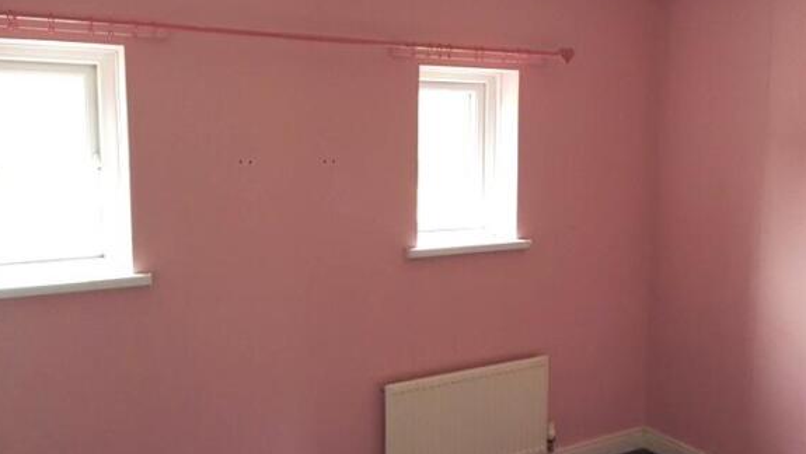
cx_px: 400
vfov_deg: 36.7
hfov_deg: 61.0
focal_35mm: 32
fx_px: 684
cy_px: 204
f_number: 2.2
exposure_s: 1/25
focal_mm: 4.15
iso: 200
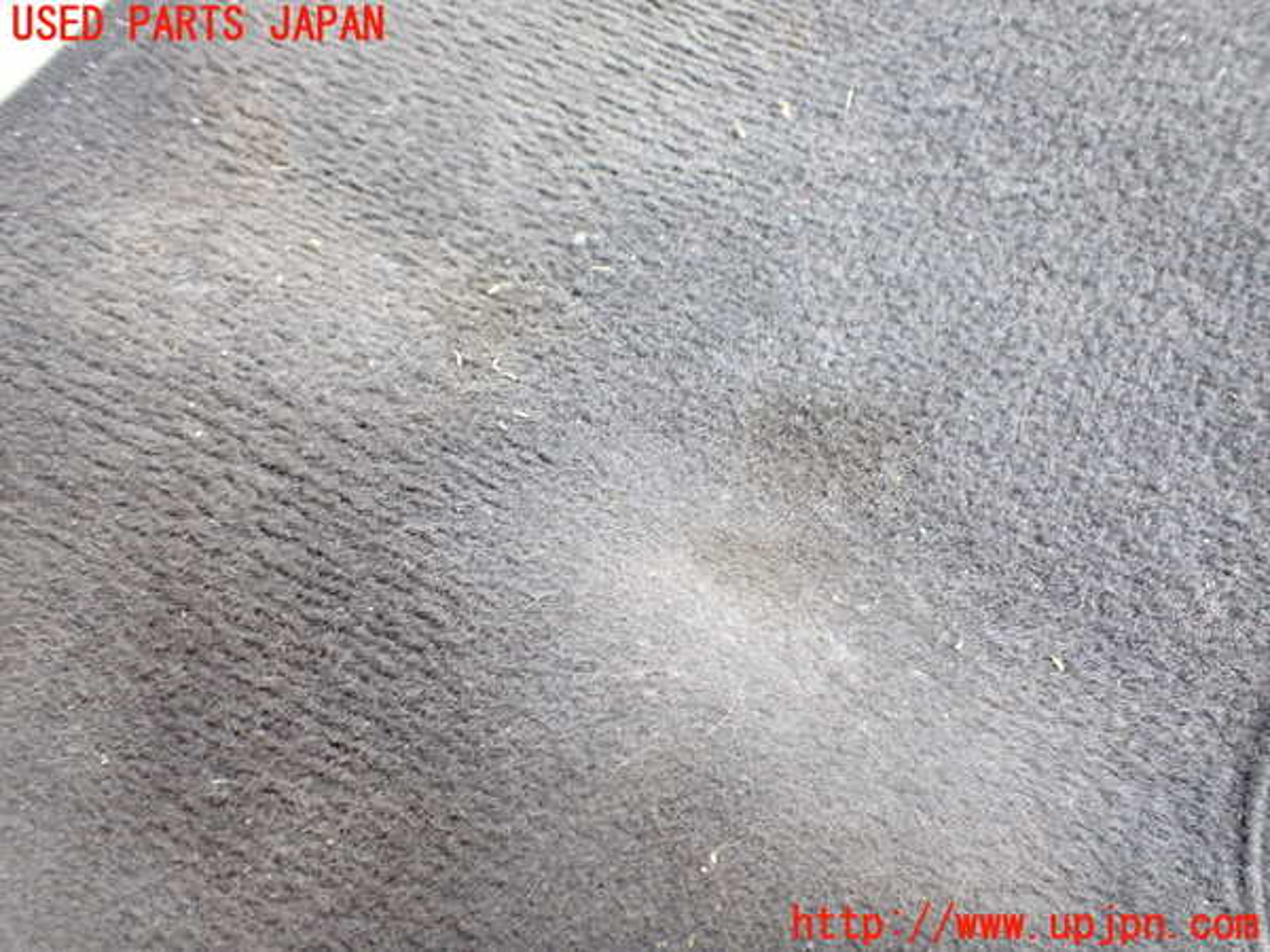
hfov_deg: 60.0
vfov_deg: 46.8
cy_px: 476
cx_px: 635
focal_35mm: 30
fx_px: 1101
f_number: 2.3
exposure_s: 1/50
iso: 800
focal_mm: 5.4
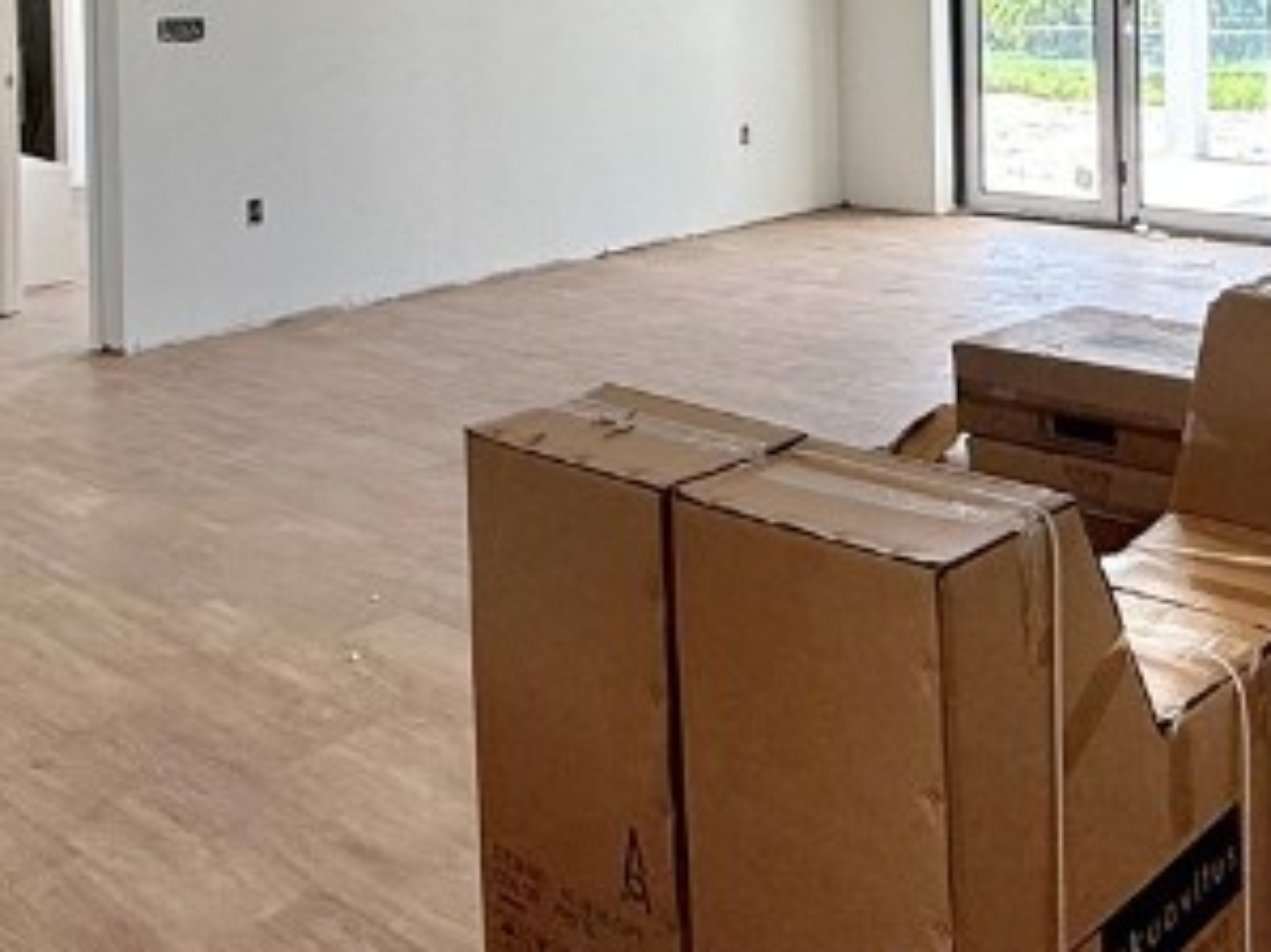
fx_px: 1762
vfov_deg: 28.1
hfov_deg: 39.6
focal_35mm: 48
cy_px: -38
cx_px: 740
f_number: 2.2
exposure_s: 1/145
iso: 64
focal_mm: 2.22
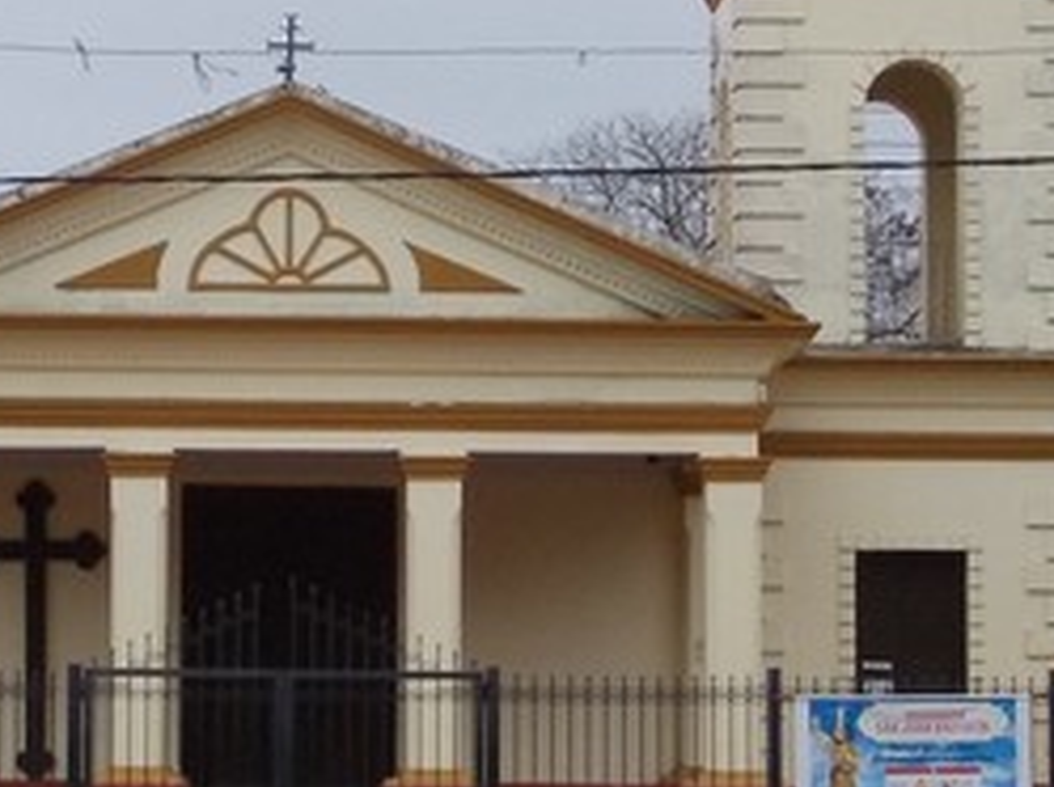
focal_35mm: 157
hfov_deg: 12.6
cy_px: 347
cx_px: 271
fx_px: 4773
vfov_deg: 9.4
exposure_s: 1/250
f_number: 3.6
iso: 140
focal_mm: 7.2
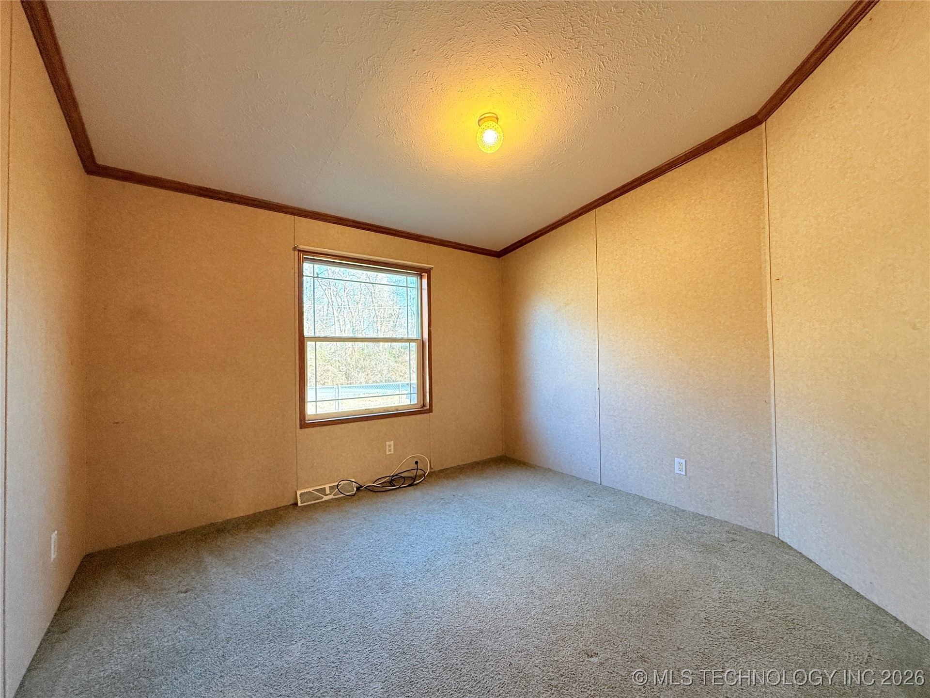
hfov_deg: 102.1
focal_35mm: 14
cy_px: 349
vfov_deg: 85.7
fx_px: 376
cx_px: 465
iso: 250
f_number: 2.2
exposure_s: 1/99
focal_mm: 2.22
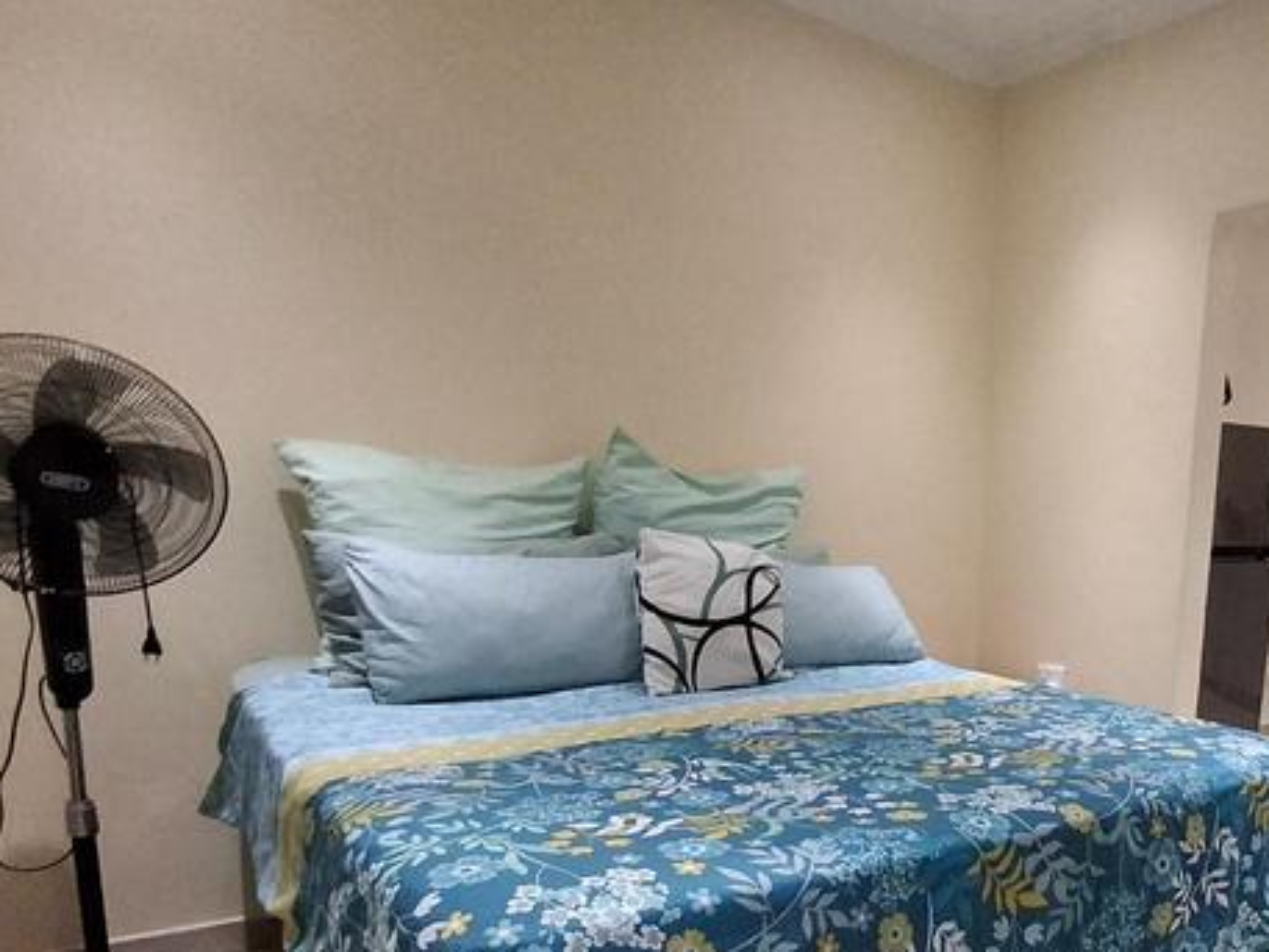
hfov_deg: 59.1
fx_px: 1027
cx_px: 994
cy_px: 738
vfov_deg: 47.5
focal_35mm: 28
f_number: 2.2
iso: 200
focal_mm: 1.64
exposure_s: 1/40
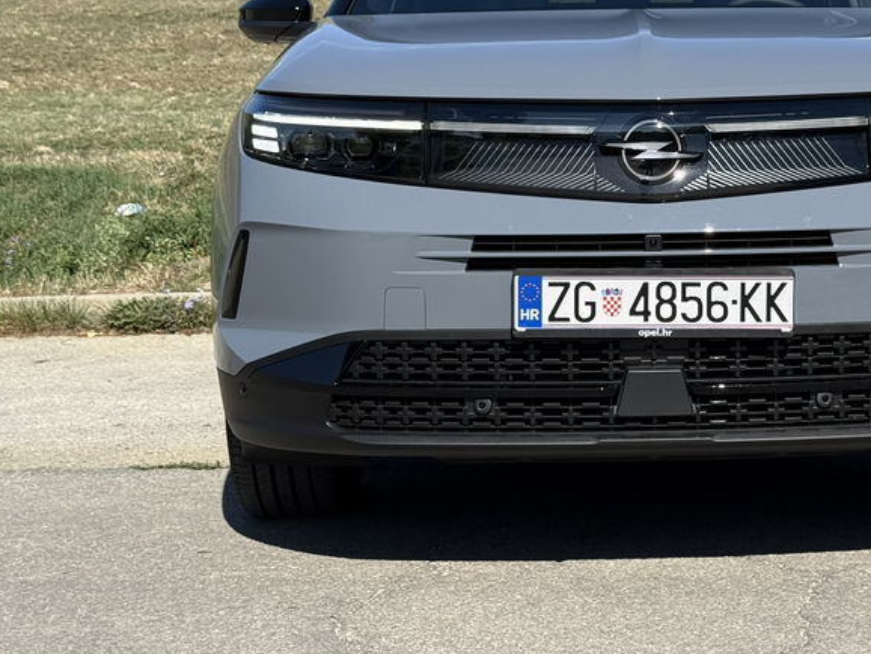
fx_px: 1963
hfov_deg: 24.7
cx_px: 665
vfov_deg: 18.9
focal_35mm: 78
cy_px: 222
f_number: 1.78
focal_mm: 6.76
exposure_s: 1/5587
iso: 100
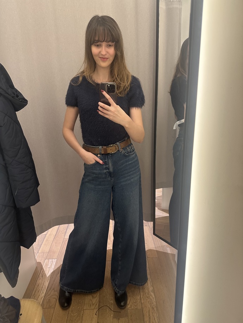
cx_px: 122
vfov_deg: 71.6
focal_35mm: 24
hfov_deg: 56.8
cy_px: 162
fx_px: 224
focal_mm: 6.86
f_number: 1.78
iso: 400
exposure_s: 1/50
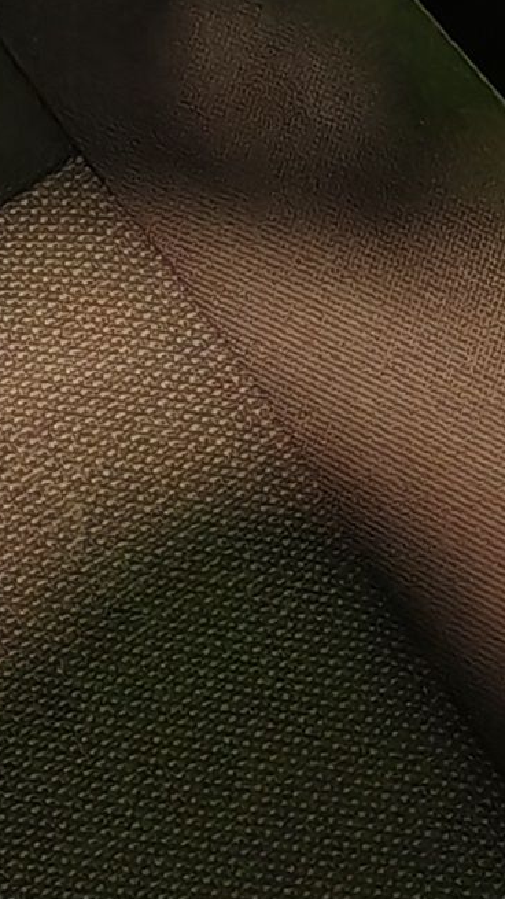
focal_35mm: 184
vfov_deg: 10.4
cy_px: -1147
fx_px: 4384
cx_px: -678
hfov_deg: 6.3
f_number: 1.4
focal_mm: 6.83
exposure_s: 1/33
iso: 80
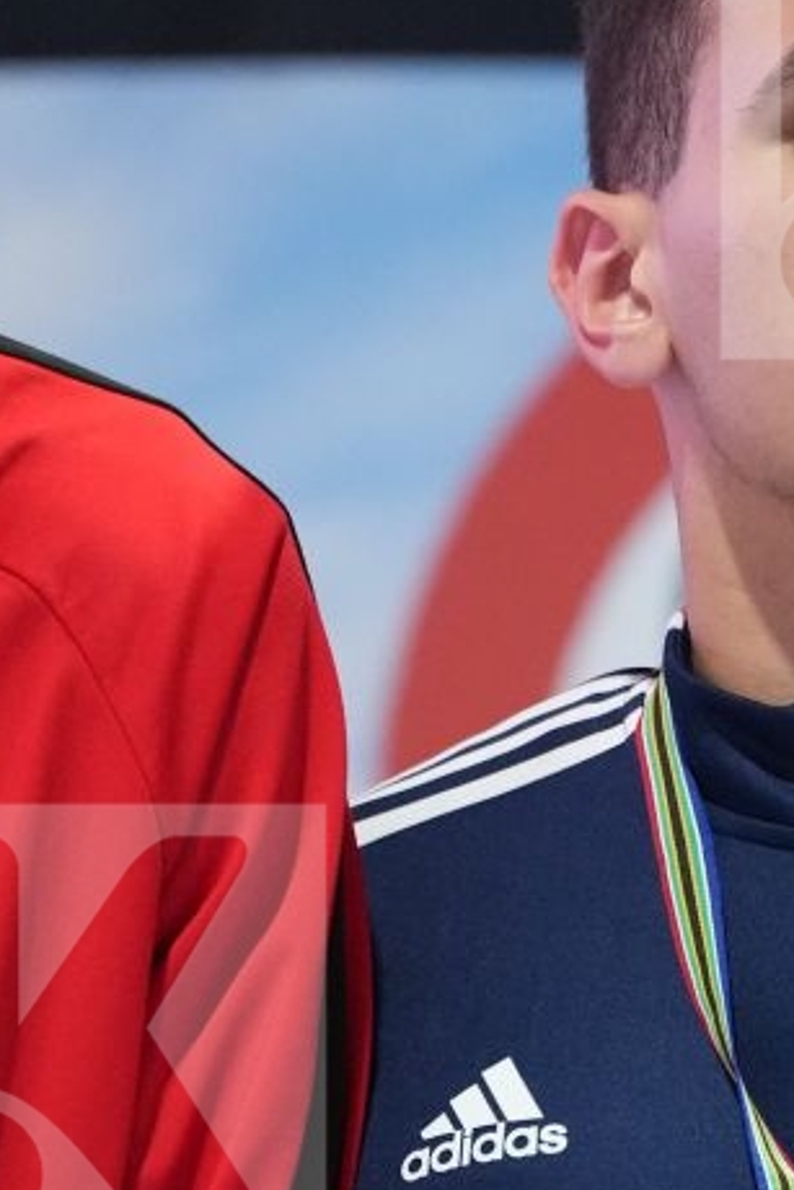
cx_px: 962
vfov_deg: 2.6
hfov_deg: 1.8
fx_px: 25883
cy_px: 1040
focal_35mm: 783
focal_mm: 200
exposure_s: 1/250
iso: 4000
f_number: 2.8
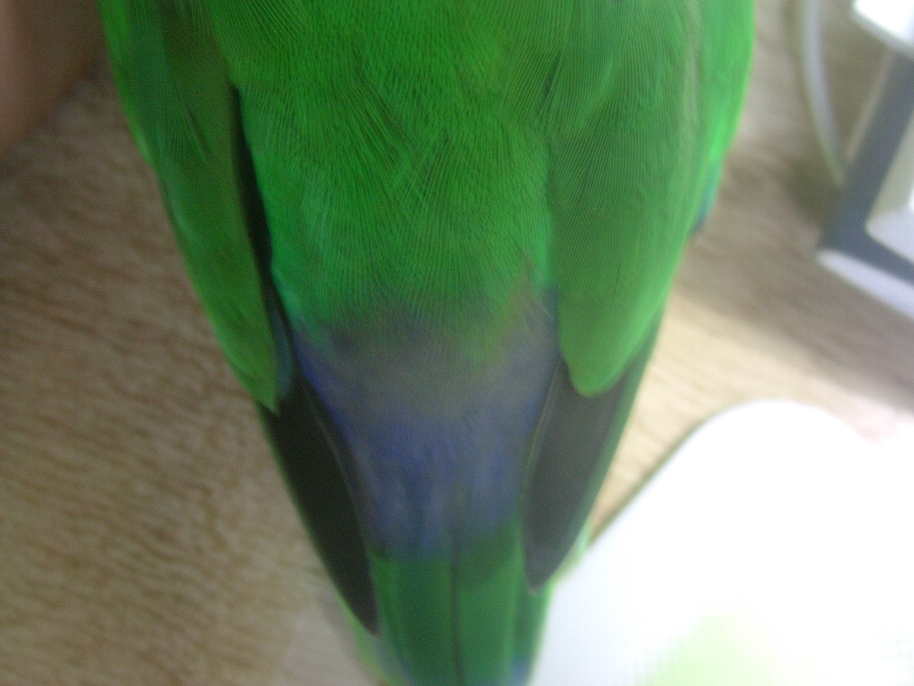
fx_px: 1188
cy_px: 343
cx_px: 457
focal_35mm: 45
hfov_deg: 42.1
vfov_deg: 32.2
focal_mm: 6.7
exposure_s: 1/9.5
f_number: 2.9
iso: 70
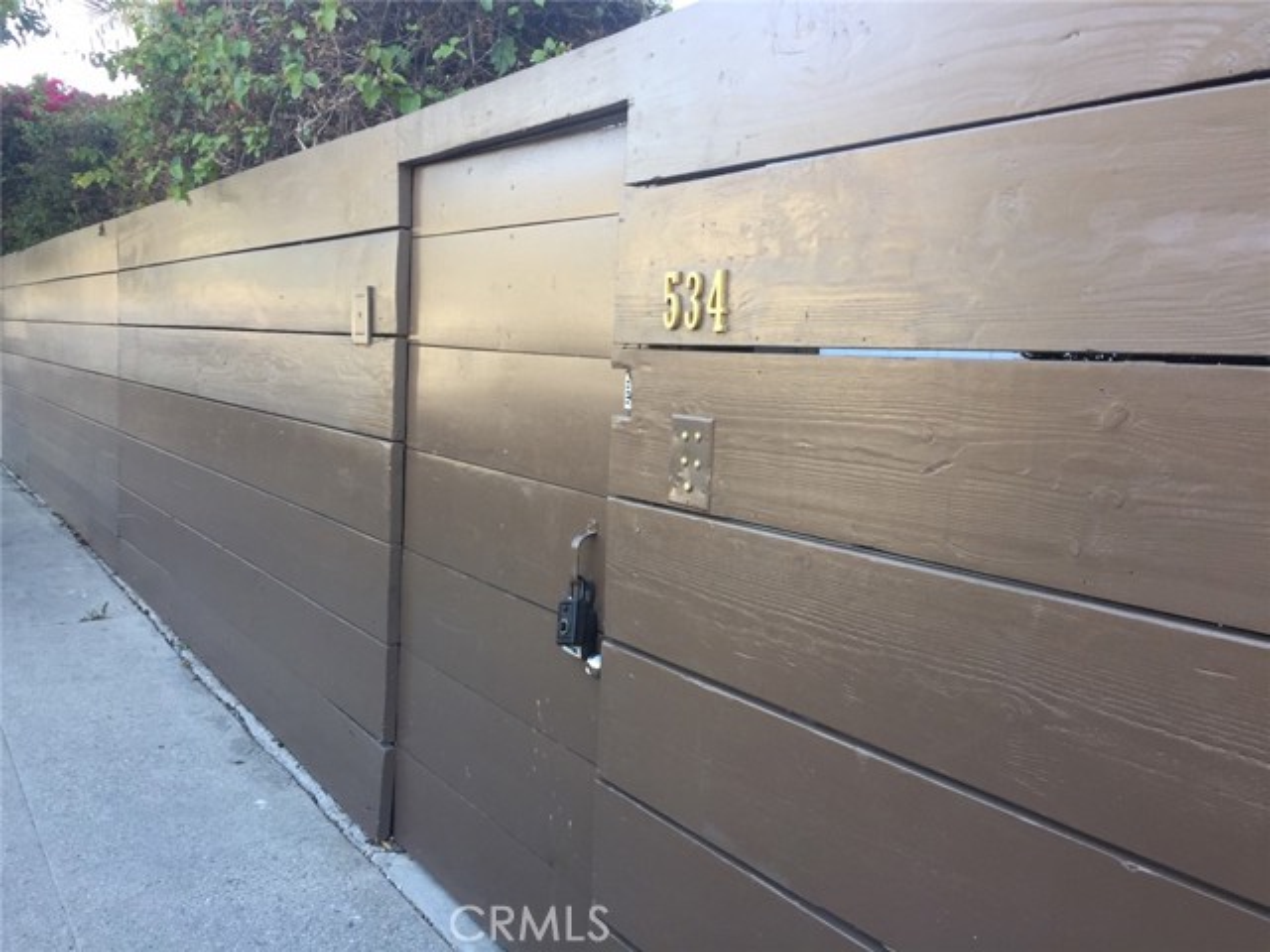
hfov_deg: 61.7
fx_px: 1064
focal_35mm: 29
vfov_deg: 48.2
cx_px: 635
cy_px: 476
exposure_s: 1/60
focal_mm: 4.15
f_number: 2.2
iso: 32
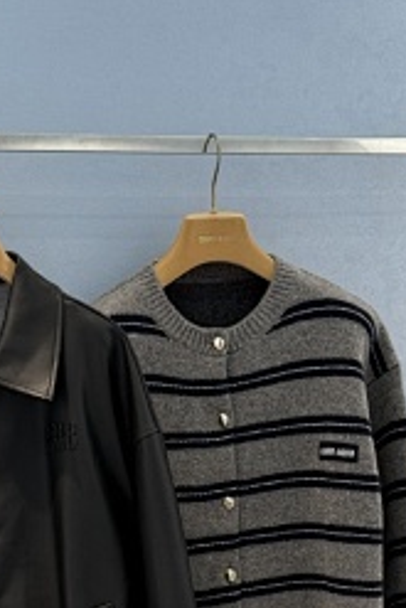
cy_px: 524
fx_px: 1706
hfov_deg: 13.5
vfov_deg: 19.9
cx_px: 112
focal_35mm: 101
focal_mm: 6.76
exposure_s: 1/50
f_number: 1.78
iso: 50
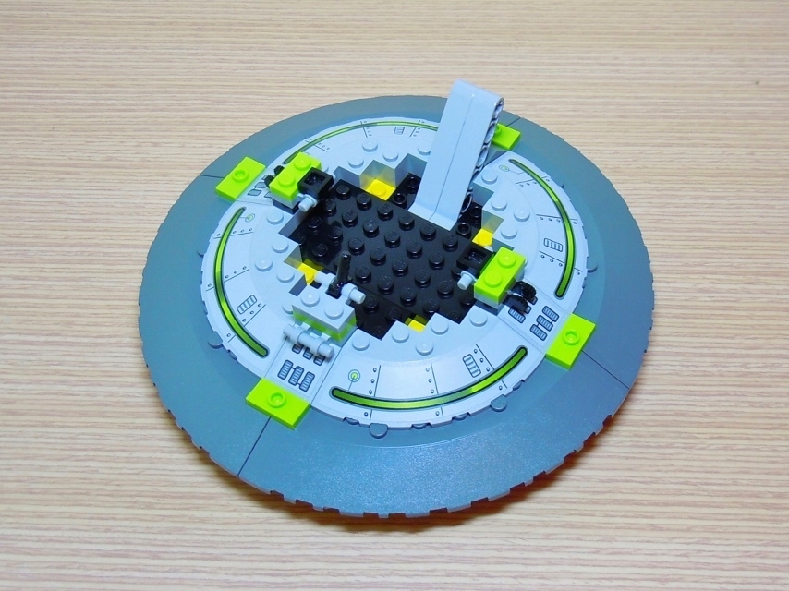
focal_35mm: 30
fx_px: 684
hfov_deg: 60.0
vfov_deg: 46.8
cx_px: 394
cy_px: 296
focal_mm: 5.4
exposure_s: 1/13
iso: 100
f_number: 3.5
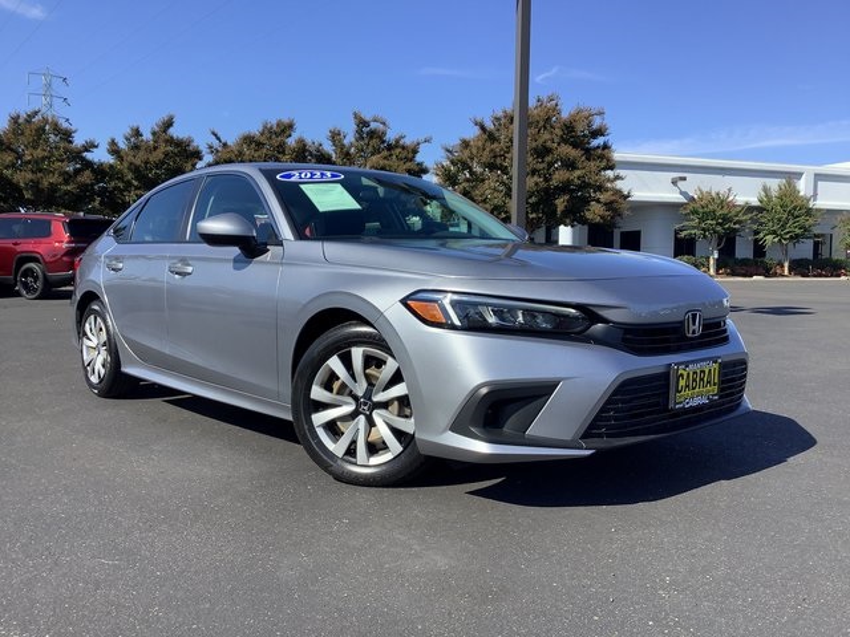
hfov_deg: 58.4
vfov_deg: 45.4
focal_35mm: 31
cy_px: 318
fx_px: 761
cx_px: 425
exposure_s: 1/936
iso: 25
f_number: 2.4
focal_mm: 3.3
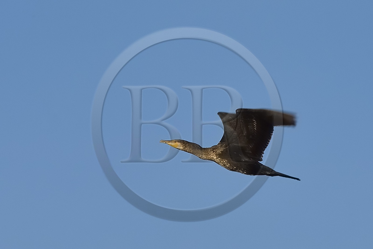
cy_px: 124
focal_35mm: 280
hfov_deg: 7.4
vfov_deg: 4.9
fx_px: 2900
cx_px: 186
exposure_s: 1/400
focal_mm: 280
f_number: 22
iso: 400
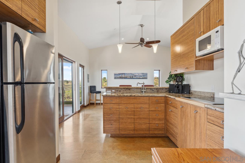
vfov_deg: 65.1
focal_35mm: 19
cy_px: 82
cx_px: 122
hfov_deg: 87.5
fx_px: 128
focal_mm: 18.8
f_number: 8
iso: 400
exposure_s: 1/30
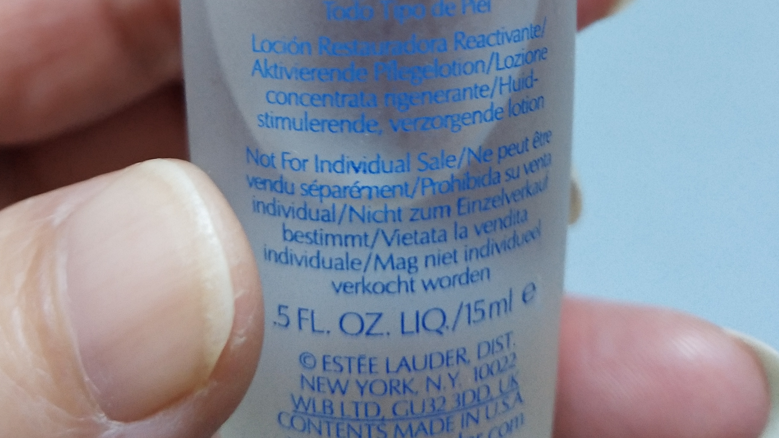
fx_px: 1116
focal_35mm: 54
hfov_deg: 38.5
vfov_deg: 20.9
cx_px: 413
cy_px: -69
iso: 442
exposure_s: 1/50
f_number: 1.8
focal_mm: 3.95
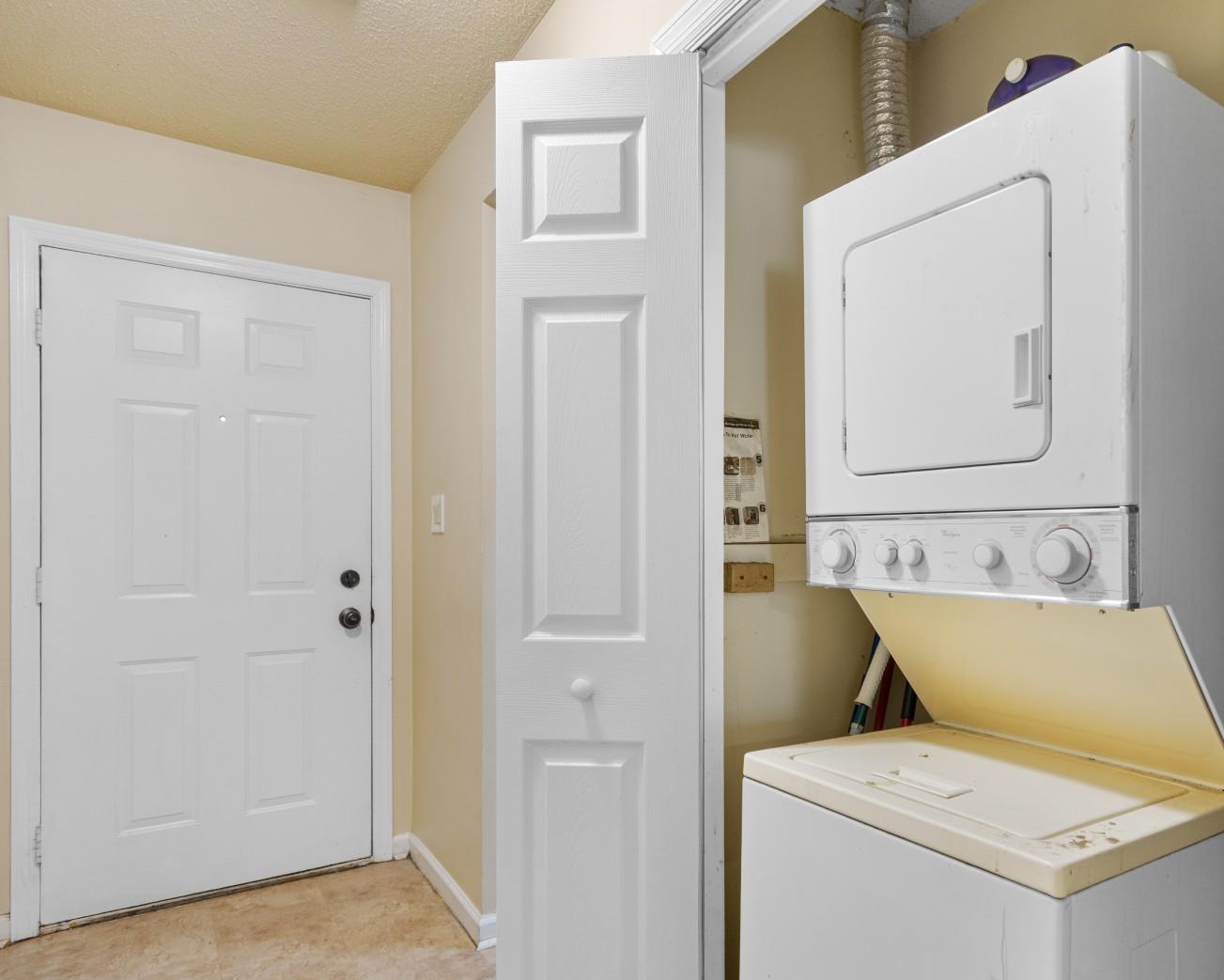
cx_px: 731
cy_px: 504
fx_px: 761
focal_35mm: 21
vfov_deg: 65.5
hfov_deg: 76.8
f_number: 4.8
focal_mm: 12
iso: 100
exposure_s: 1
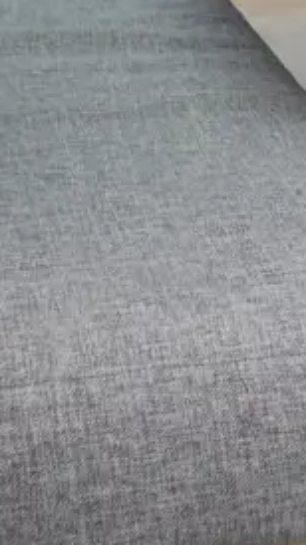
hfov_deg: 9.1
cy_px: 220
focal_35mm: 122
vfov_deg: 17.6
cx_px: 674
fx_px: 1761
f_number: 3.6
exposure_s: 1/80
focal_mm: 15
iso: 200
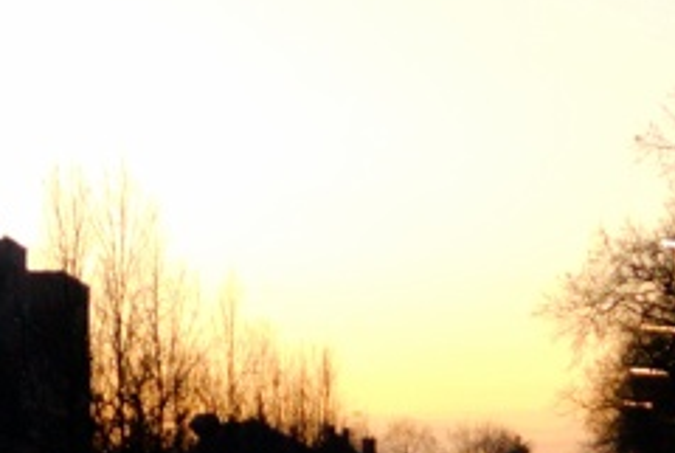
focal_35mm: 247
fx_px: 4640
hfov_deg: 8.3
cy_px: 298
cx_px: 430
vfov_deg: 5.6
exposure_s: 1/80
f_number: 2.8
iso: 800
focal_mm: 30
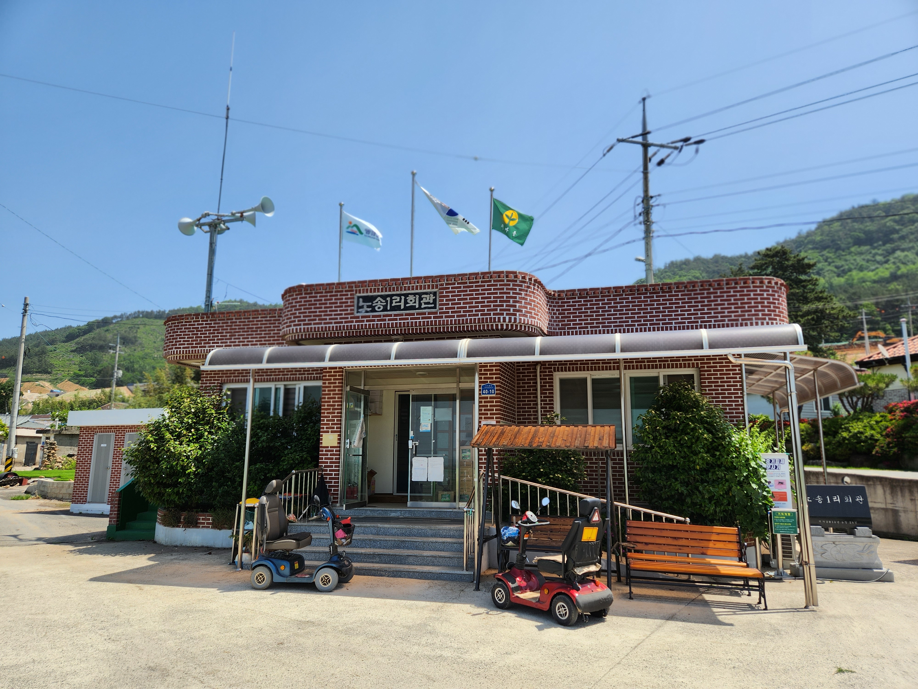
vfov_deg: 58.9
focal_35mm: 23
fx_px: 610
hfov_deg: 73.9
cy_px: 344
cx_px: 459
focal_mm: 5.4
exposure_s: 1/1597
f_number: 1.8
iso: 20
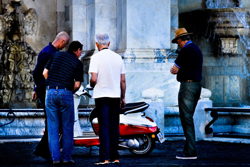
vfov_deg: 8.1
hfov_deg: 12.2
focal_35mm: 169
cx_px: 106
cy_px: 60
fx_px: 1174
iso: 100
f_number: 8
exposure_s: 1/125
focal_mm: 120
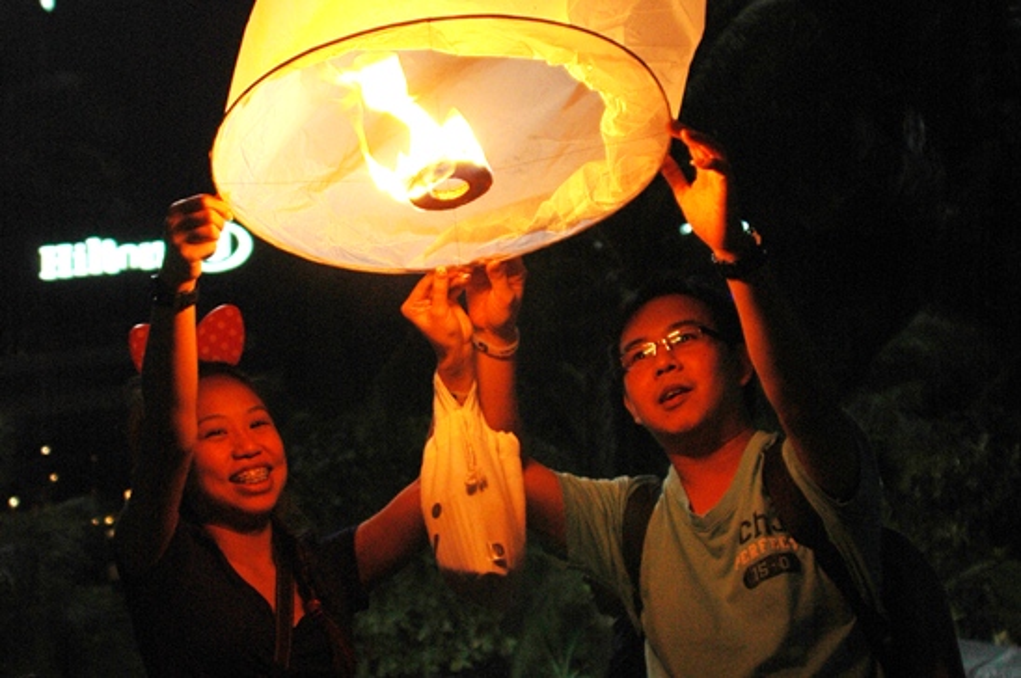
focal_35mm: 42
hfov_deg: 46.4
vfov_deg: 31.8
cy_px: 339
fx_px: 1190
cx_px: 510
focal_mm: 28
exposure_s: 1/40
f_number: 3.5
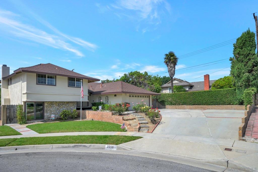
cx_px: 129
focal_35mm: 20
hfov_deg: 84.0
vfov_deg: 61.8
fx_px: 143
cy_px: 86
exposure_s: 1/250
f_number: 18
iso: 400
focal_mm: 20
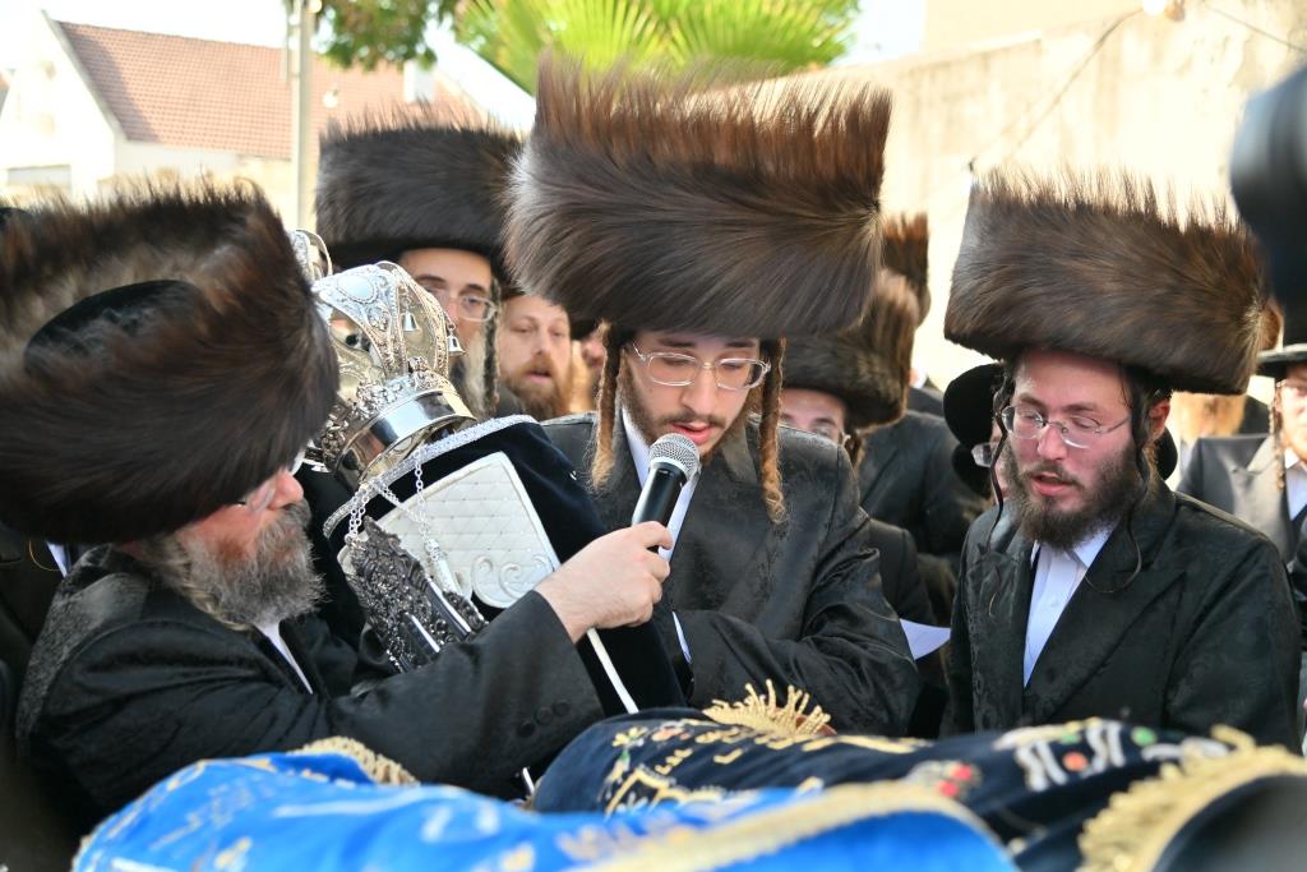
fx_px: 1670
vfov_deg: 29.3
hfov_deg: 42.7
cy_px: 436
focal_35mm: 46
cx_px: 654
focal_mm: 46
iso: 400
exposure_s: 1/1000
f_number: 4
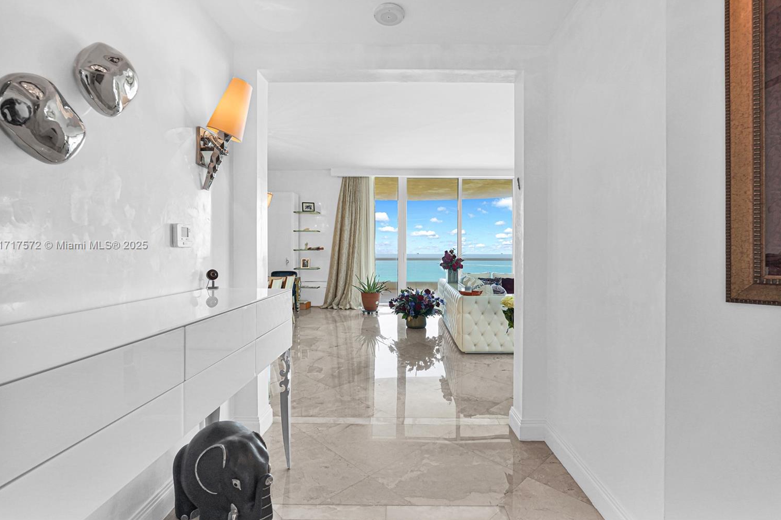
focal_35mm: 17
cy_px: 246
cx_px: 396
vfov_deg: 70.4
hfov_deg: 93.3
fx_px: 369
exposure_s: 1/30
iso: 200
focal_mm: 16
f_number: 8
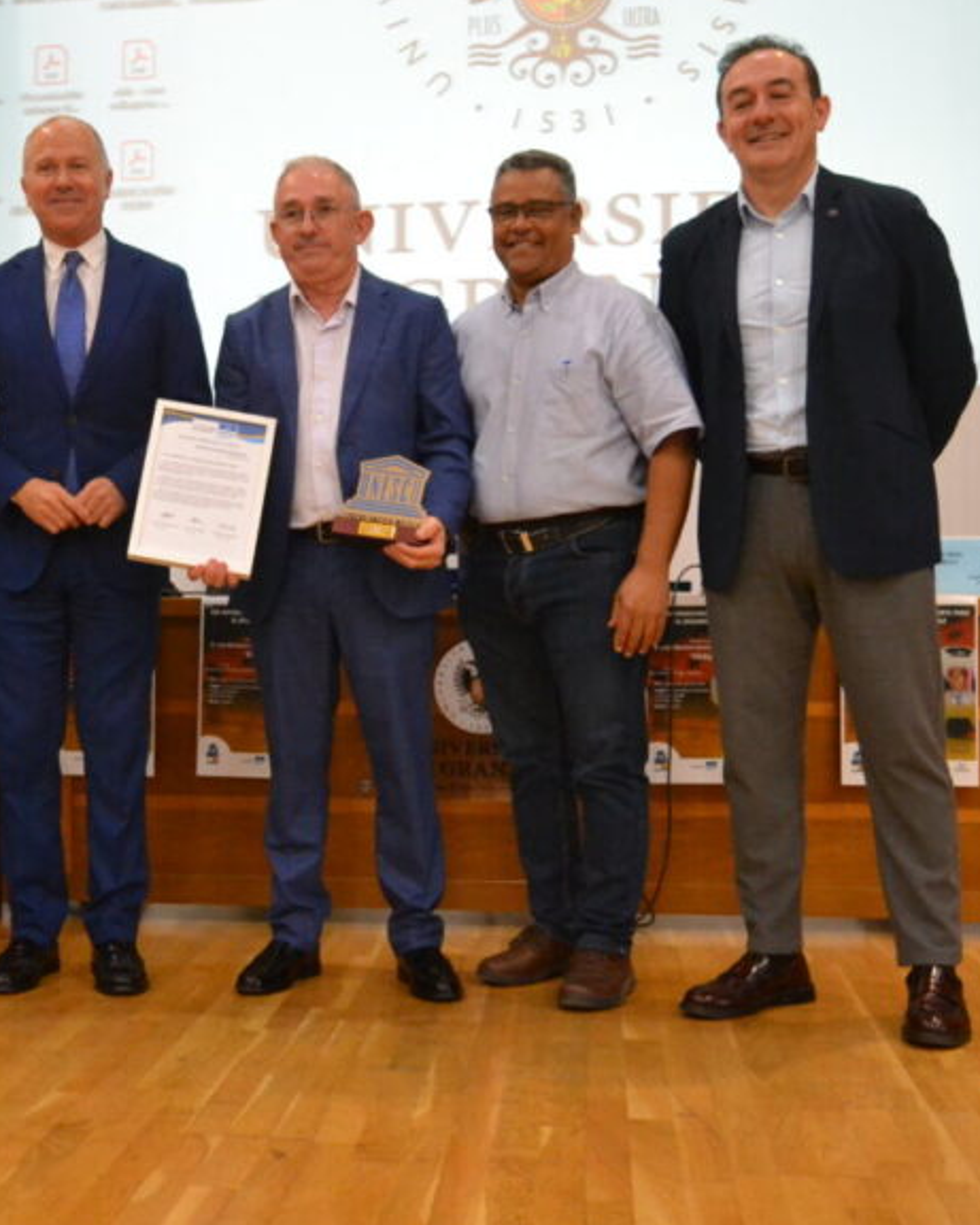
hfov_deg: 29.7
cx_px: 230
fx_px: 1812
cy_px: 510
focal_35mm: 50
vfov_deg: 37.2
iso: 3200
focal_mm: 20
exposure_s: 1/200
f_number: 3.5
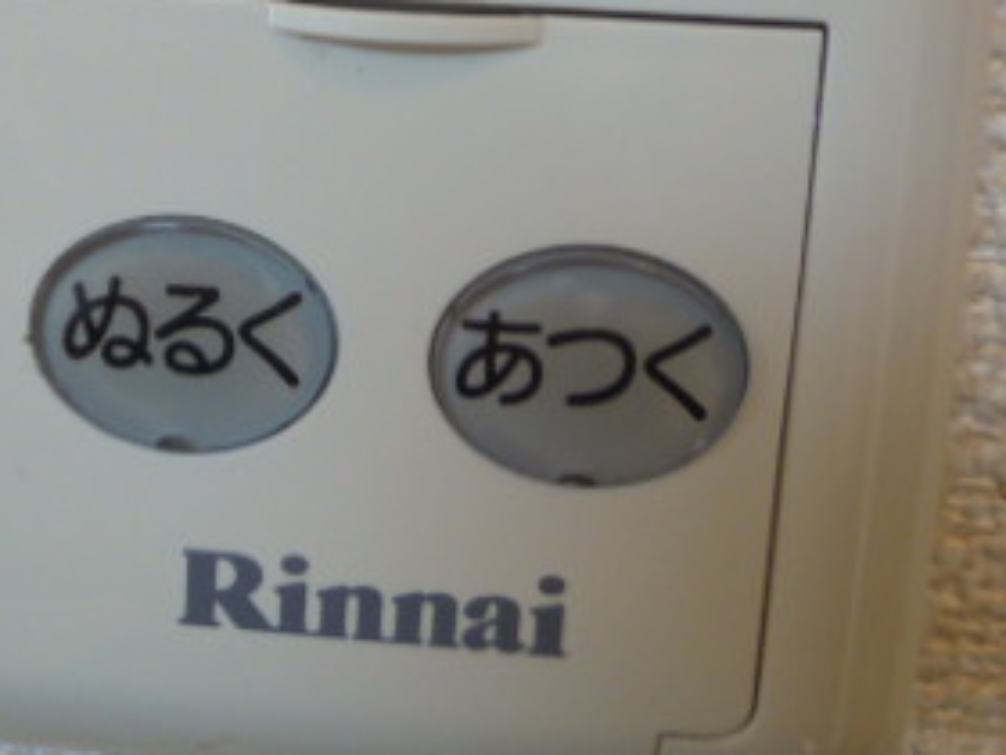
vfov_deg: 21.9
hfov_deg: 29.4
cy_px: -43
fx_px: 1860
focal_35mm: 64
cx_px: 162
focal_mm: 5
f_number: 2.7
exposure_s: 1/30
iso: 160
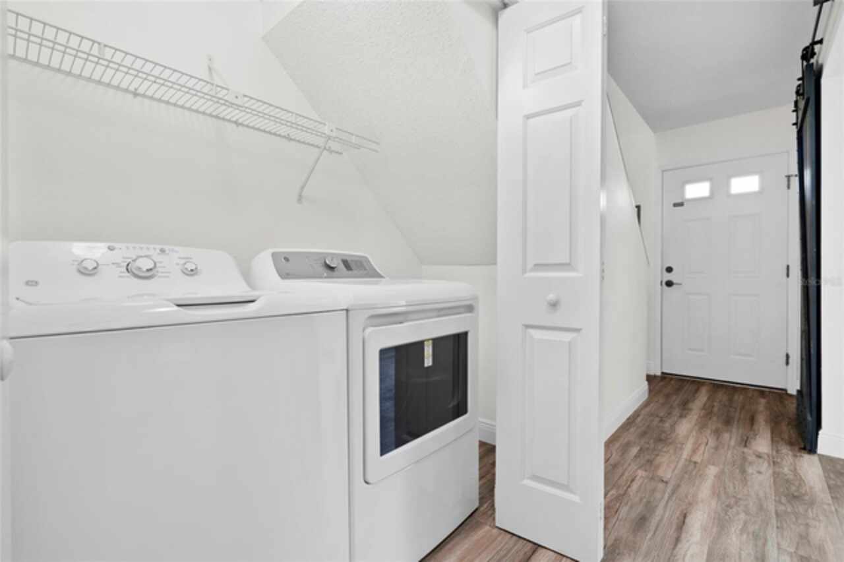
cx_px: 422
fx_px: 375
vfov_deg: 73.7
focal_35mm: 16
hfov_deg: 96.8
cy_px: 281
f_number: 8
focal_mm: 16
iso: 100
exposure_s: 1
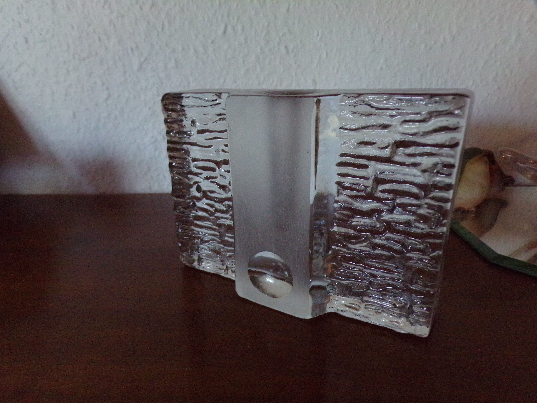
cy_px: 202
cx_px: 268
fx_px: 372
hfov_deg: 71.6
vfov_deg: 56.8
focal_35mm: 24
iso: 800
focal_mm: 4.3
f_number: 3
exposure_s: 1/60
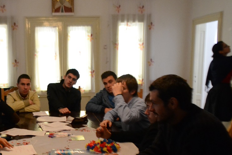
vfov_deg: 27.8
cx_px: 54
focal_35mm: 48
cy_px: 107
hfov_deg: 39.8
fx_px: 309
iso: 3200
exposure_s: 1/60
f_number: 5
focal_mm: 20
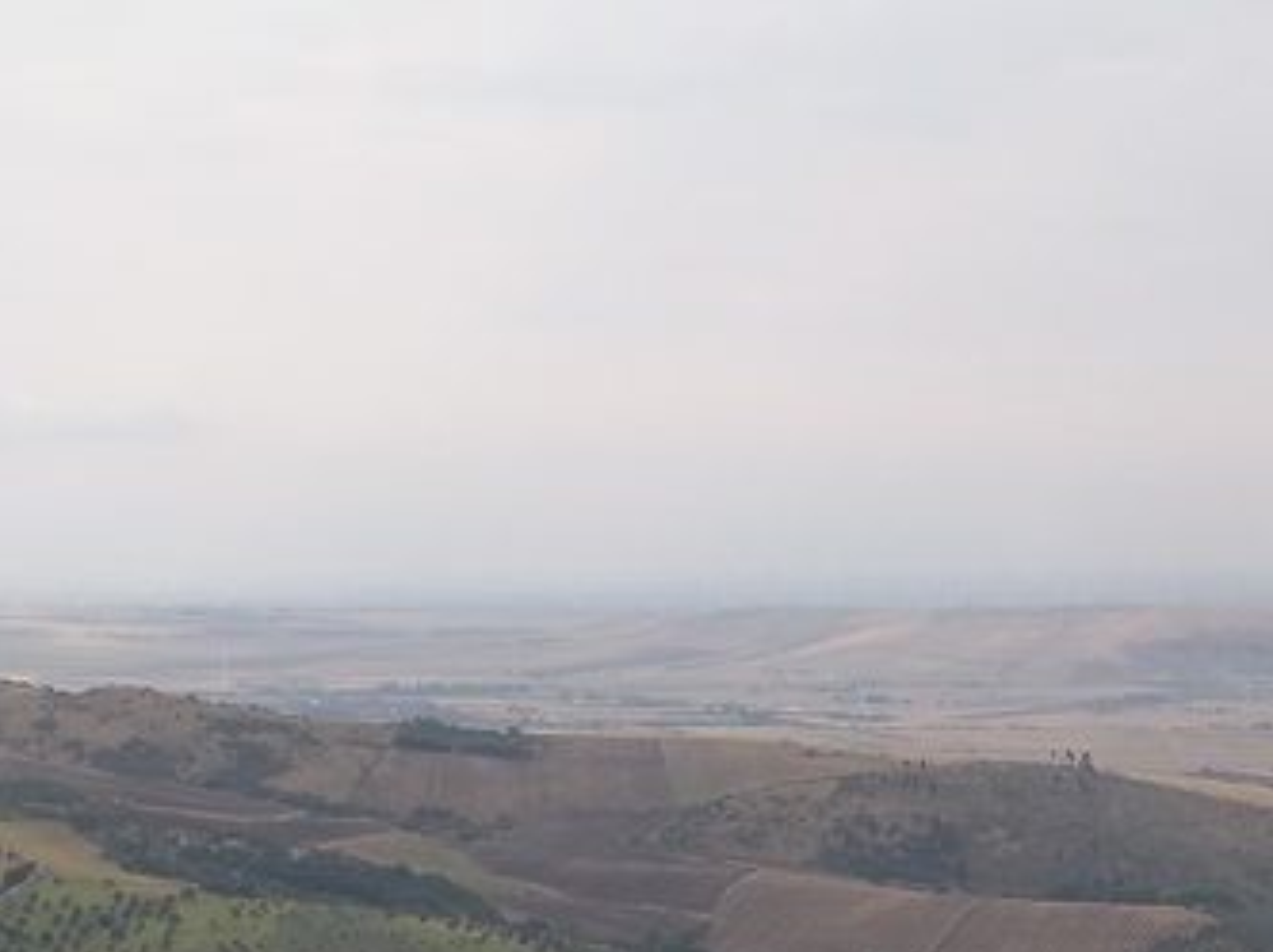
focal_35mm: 128
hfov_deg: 15.4
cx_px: 895
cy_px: 855
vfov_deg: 11.5
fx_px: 4702
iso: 64
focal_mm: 12.67
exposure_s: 1/200
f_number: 5.9
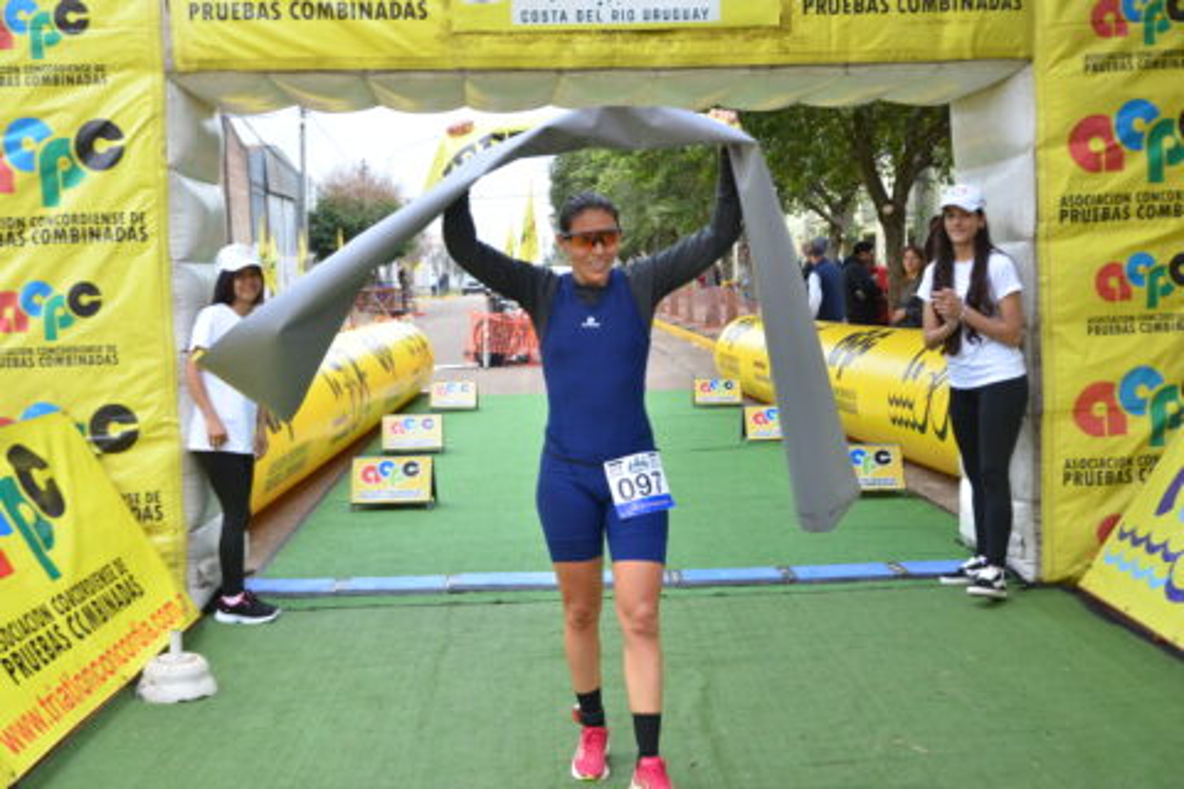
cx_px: 592
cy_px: 394
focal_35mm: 42
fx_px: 1381
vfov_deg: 31.9
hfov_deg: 46.4
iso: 800
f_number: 4
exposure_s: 1/400
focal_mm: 28
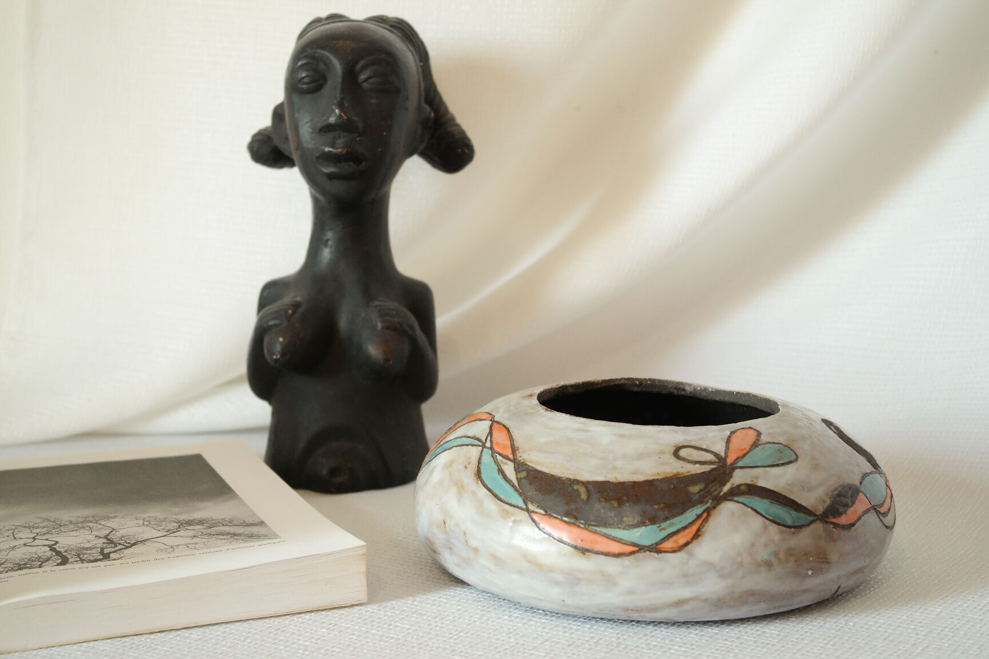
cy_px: 330
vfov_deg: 23.4
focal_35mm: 58
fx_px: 1593
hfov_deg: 34.5
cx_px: 494
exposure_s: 1/30
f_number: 6.3
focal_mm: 38
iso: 400
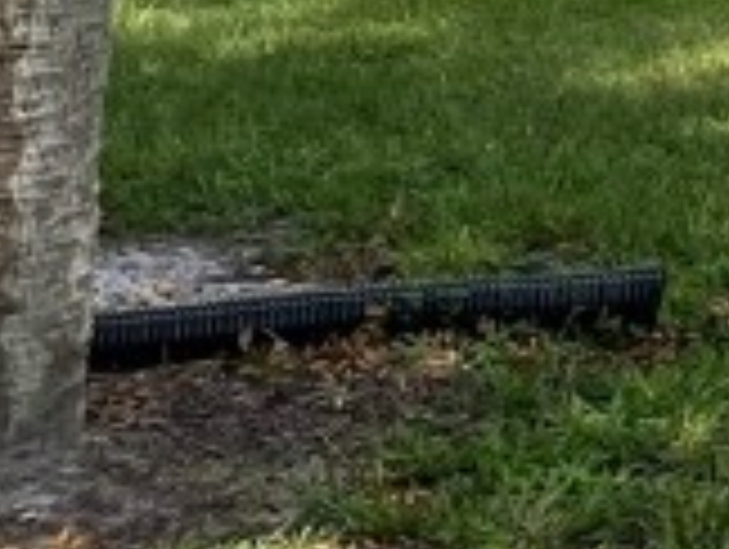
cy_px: -1048
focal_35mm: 164
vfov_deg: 7.9
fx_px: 3459
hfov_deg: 9.6
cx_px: 2138
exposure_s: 1/2222
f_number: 1.6
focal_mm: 5.1
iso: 50
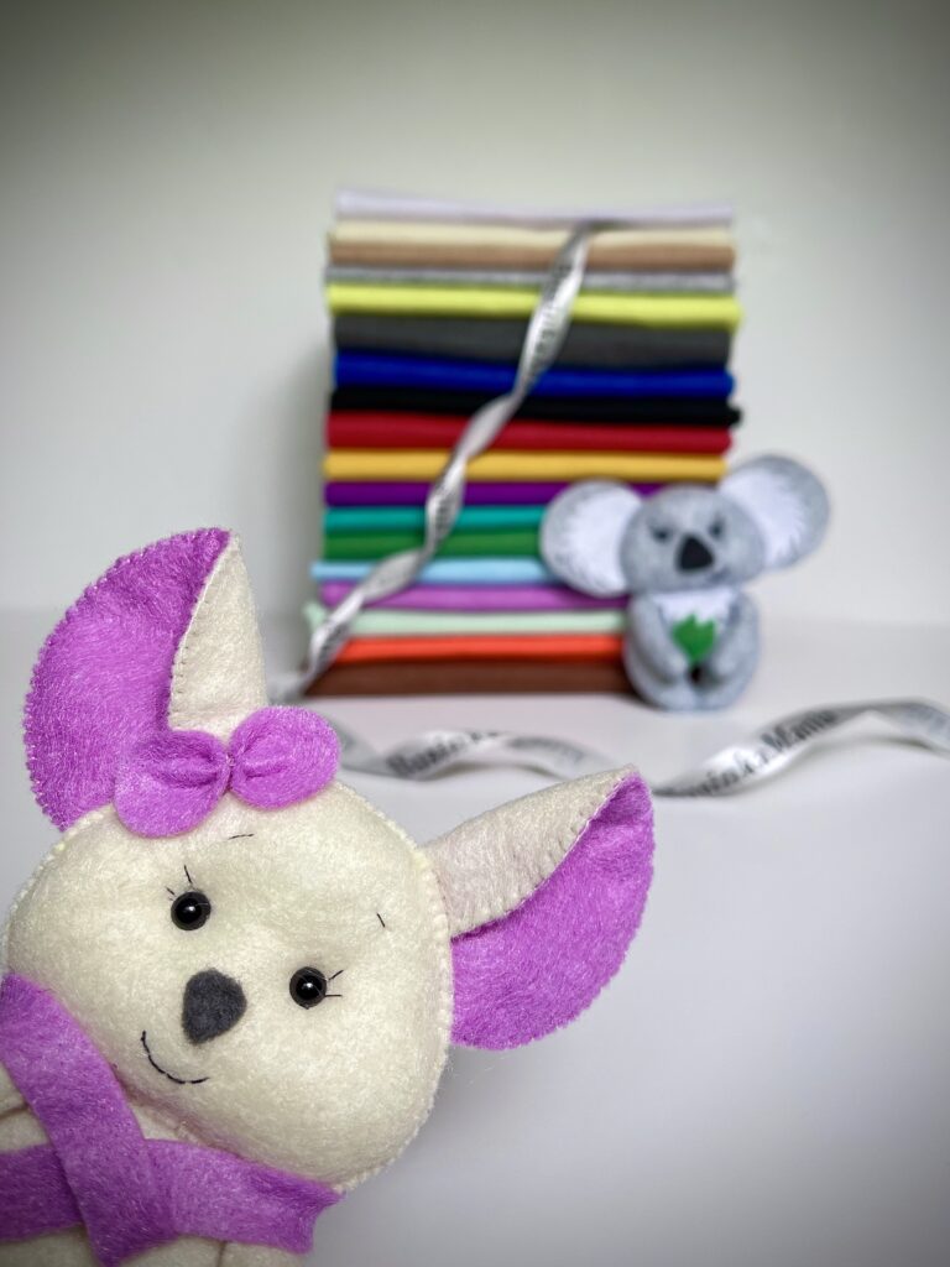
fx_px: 951
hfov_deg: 53.1
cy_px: 634
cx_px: 475
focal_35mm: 26
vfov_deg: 67.3
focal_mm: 5.1
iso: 64
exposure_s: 1/121
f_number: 1.6
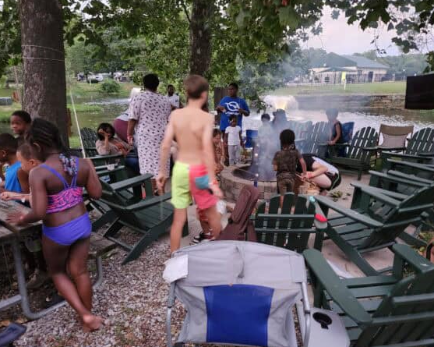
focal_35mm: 25
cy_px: 177
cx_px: 225
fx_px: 321
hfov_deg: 68.1
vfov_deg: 56.7
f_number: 1.8
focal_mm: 5.5
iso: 1000
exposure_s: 1/24
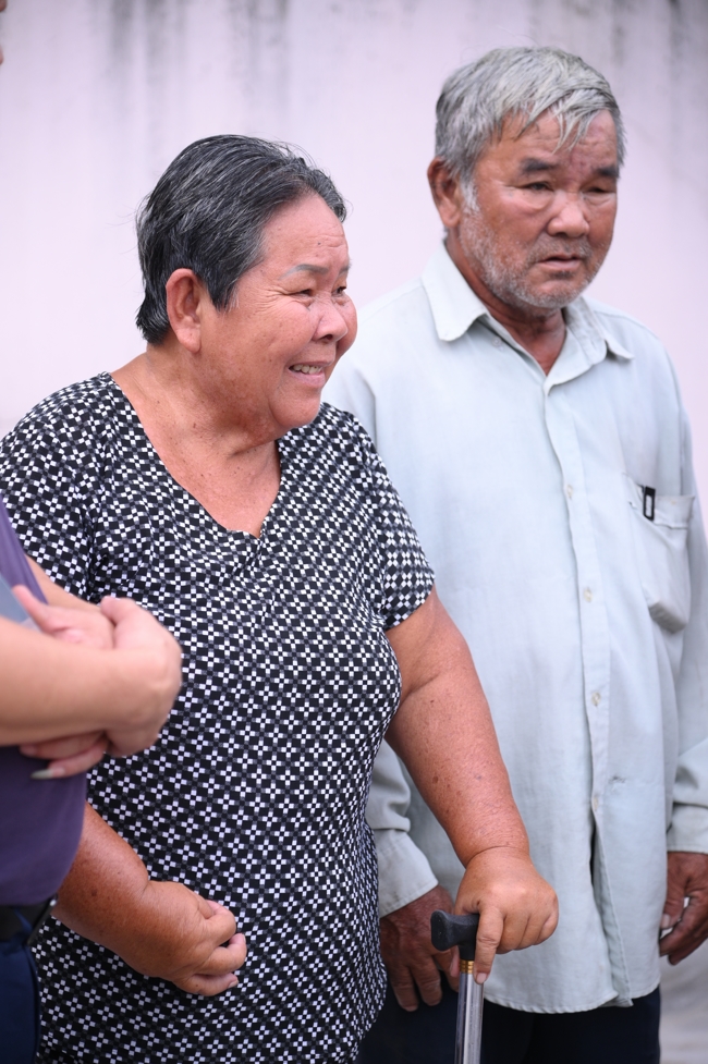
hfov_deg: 11.4
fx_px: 3545
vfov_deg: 17.1
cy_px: 532
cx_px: 354
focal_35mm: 120
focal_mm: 120
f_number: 4
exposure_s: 1/800
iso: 400
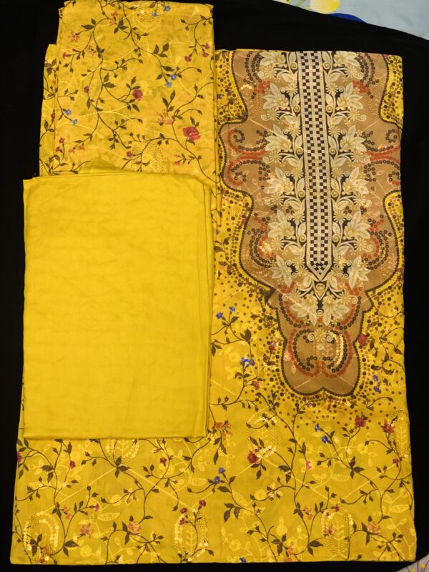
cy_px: 286
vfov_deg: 36.8
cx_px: 214
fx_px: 859
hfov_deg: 28.0
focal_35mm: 52
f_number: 2.4
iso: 100
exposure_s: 1/122
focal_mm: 6
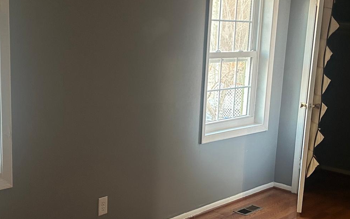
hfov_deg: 35.7
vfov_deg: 22.7
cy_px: 138
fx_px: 544
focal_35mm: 57
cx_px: 173
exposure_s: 1/40
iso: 400
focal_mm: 5.7
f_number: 1.5
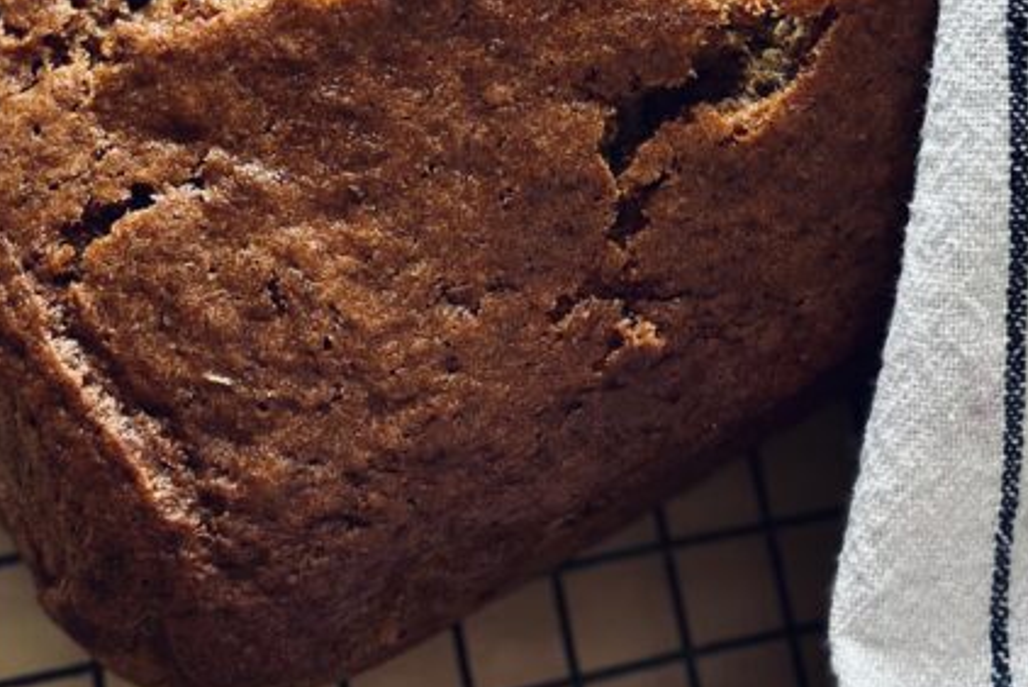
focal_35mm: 121
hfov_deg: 16.8
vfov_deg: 10.9
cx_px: 758
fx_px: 3457
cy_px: -356
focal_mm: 6.86
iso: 125
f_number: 1.78
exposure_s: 1/121
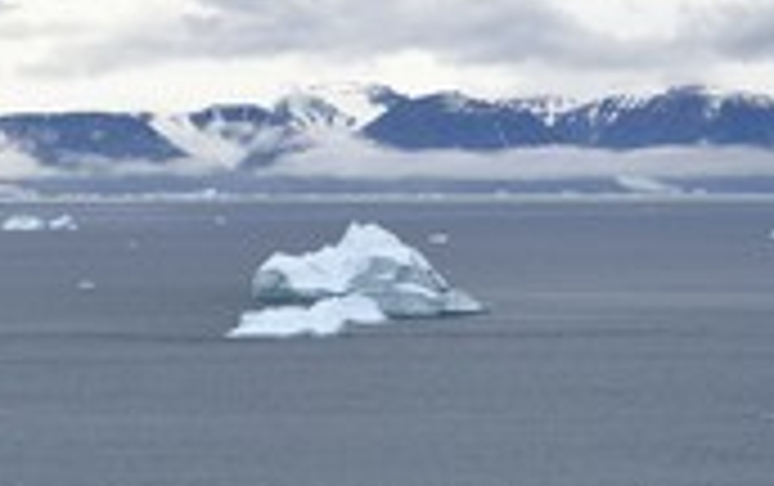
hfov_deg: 12.0
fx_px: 3675
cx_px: 392
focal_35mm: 174
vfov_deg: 7.5
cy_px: 428
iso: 400
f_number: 10
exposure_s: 1/250
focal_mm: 70
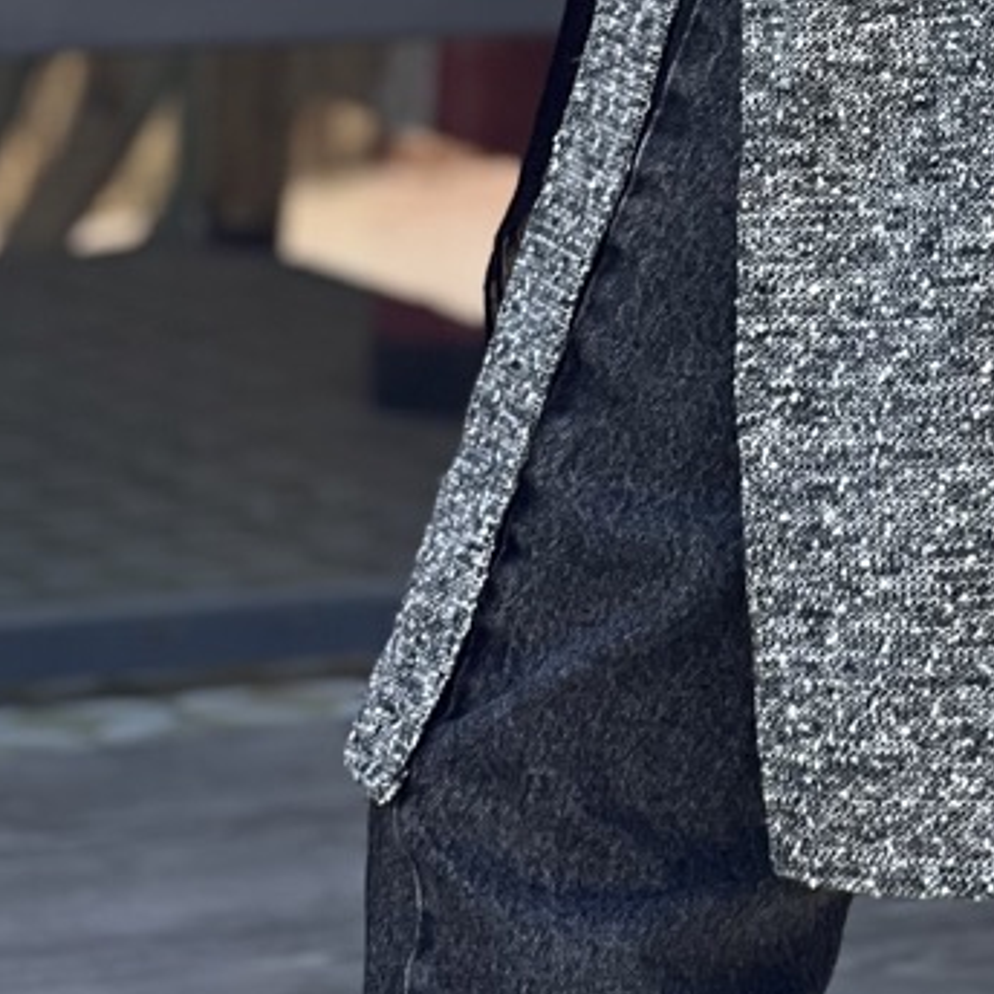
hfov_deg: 6.9
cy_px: -789
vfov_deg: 6.8
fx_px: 8219
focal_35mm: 253
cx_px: 1176
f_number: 2.8
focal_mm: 9
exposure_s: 1/121
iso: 25
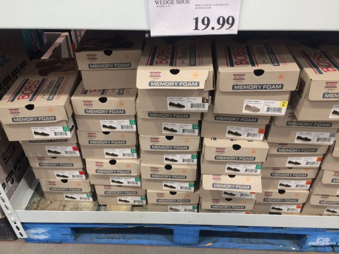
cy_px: 127
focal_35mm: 29
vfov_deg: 48.2
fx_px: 284
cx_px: 170
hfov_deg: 61.7
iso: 80
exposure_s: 1/30
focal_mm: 4.15
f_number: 2.2
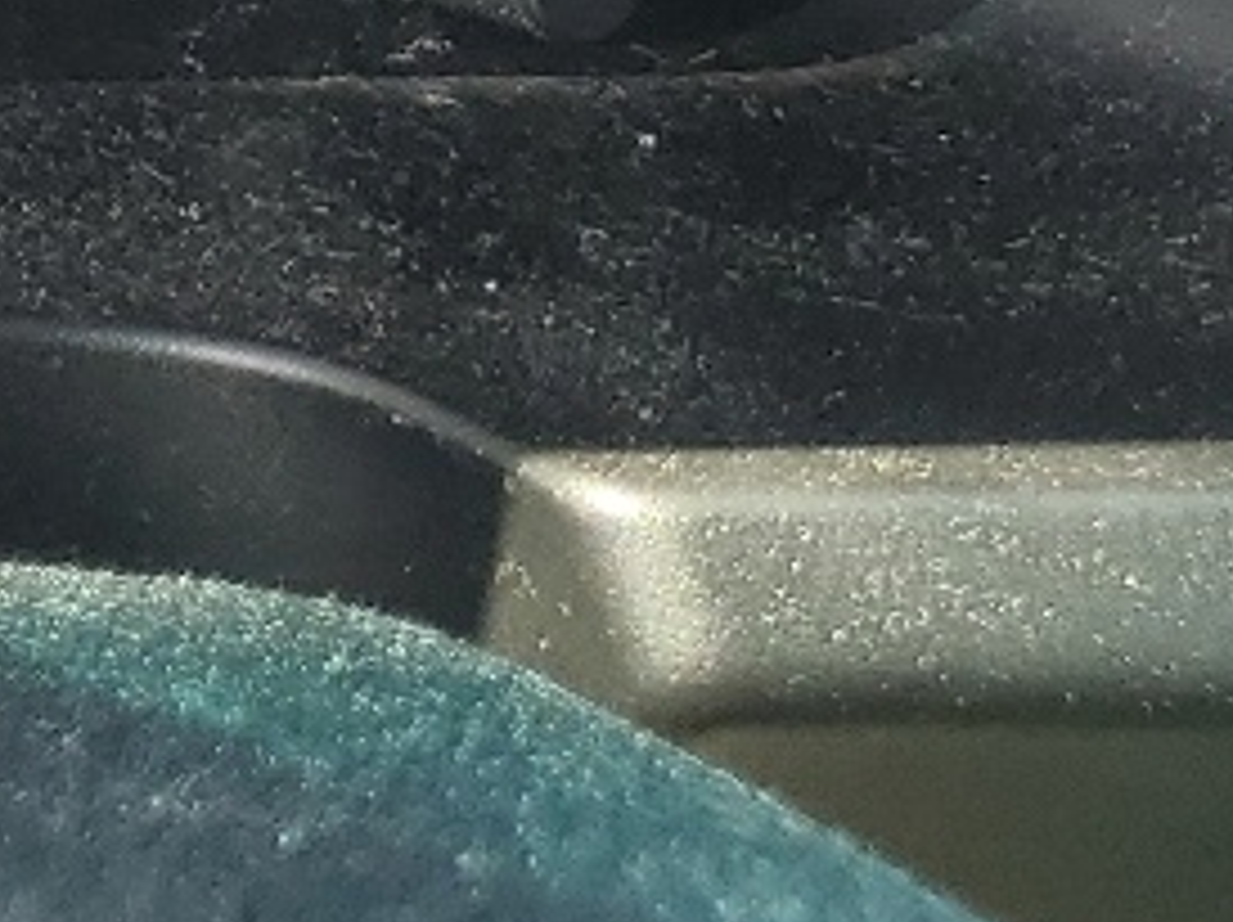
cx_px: -1503
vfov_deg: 9.1
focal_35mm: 152
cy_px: -1007
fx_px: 5409
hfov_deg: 11.3
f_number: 1.5
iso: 50
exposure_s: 1/189
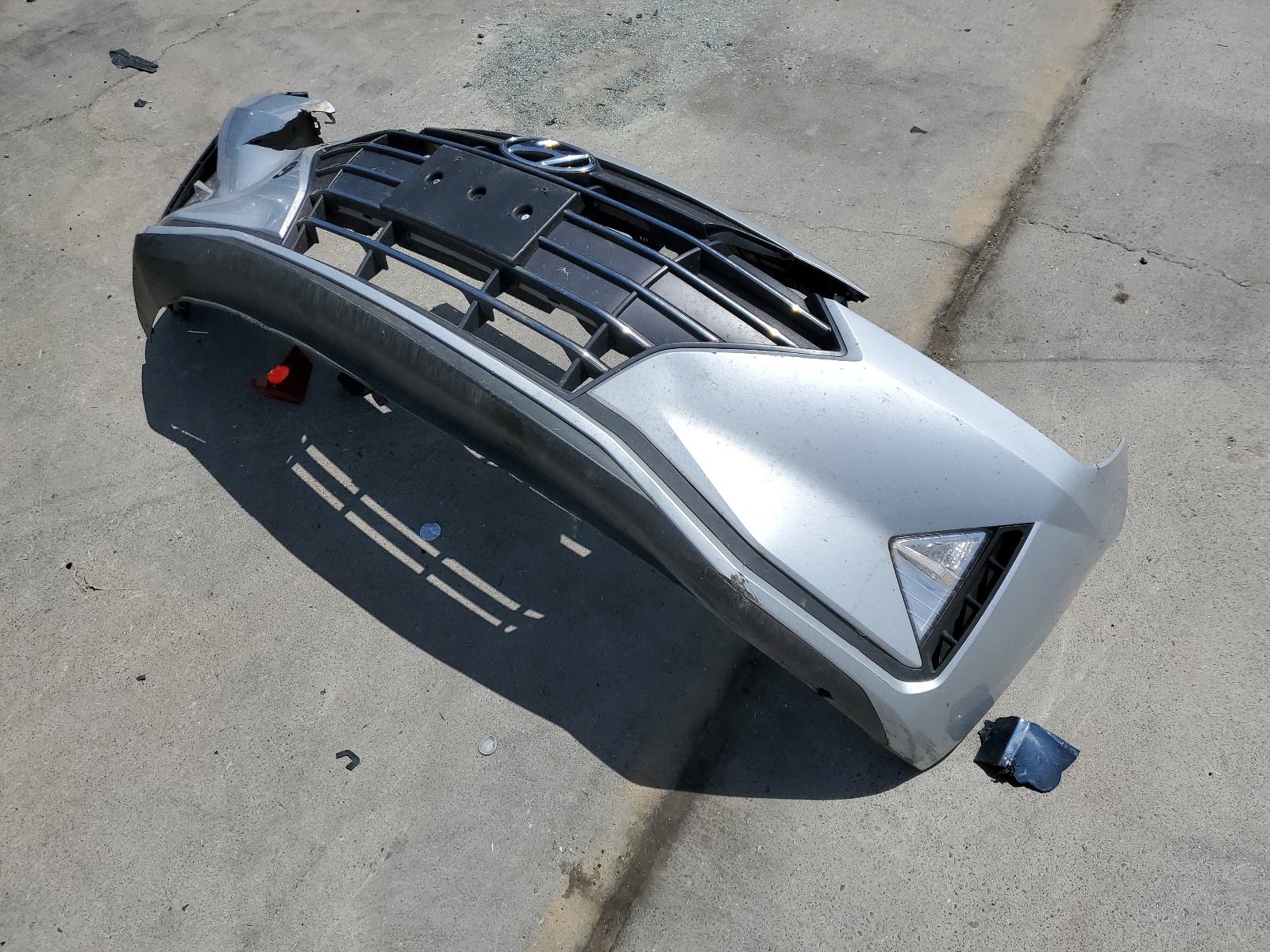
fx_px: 954
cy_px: 476
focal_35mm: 26
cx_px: 635
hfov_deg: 67.3
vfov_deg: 53.1
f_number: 1.5
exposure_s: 1/10000
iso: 50
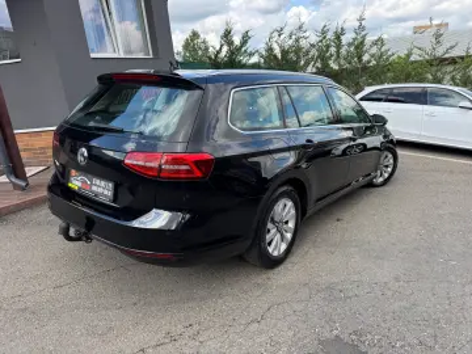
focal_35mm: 24
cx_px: 236
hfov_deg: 71.6
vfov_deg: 56.8
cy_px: 177
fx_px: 327
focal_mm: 6.76
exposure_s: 1/925
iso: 80
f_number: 1.78
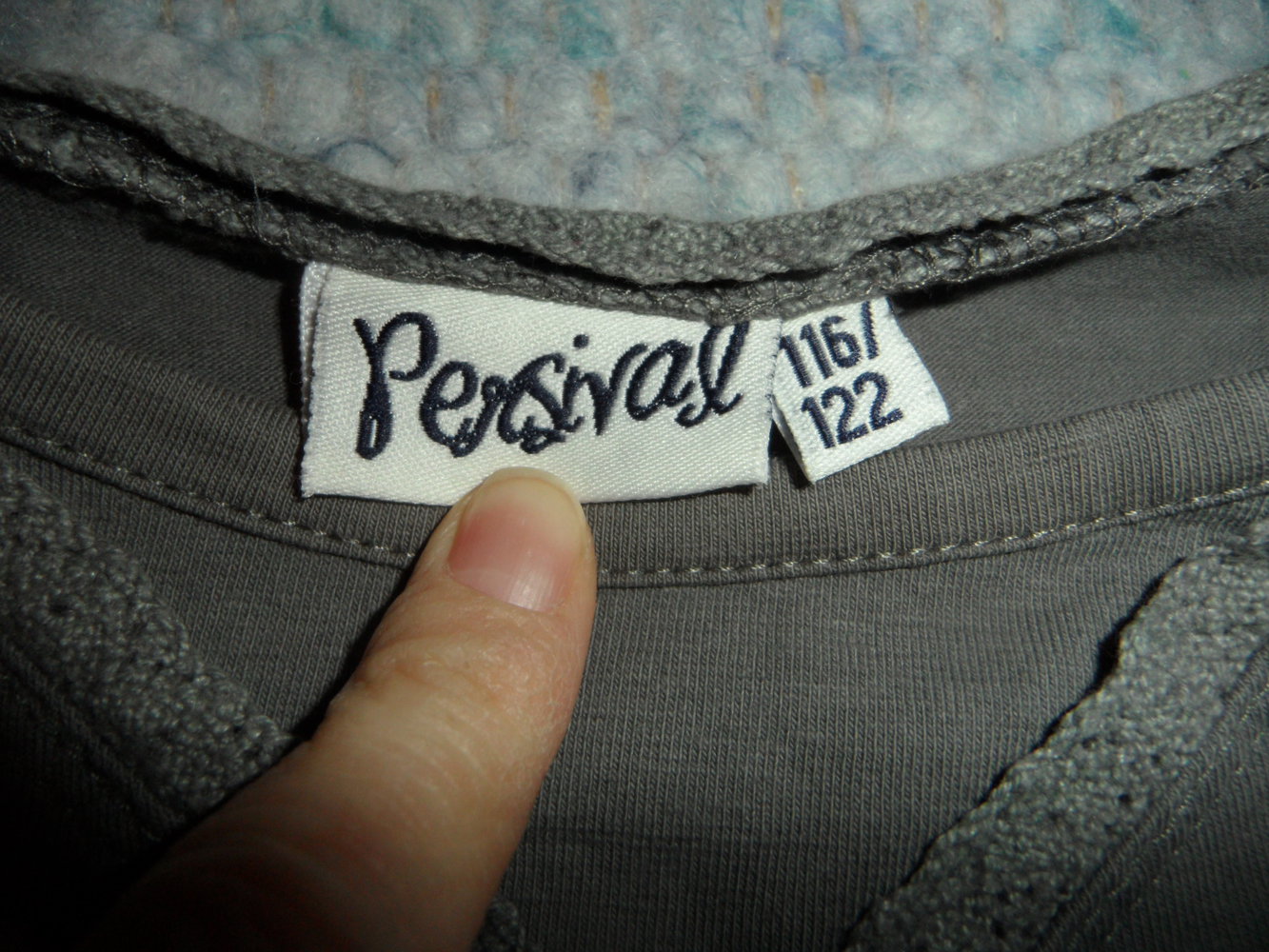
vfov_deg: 56.8
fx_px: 880
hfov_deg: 71.6
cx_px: 634
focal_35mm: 24
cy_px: 476
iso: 100
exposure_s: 1/10
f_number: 8.2
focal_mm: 4.1
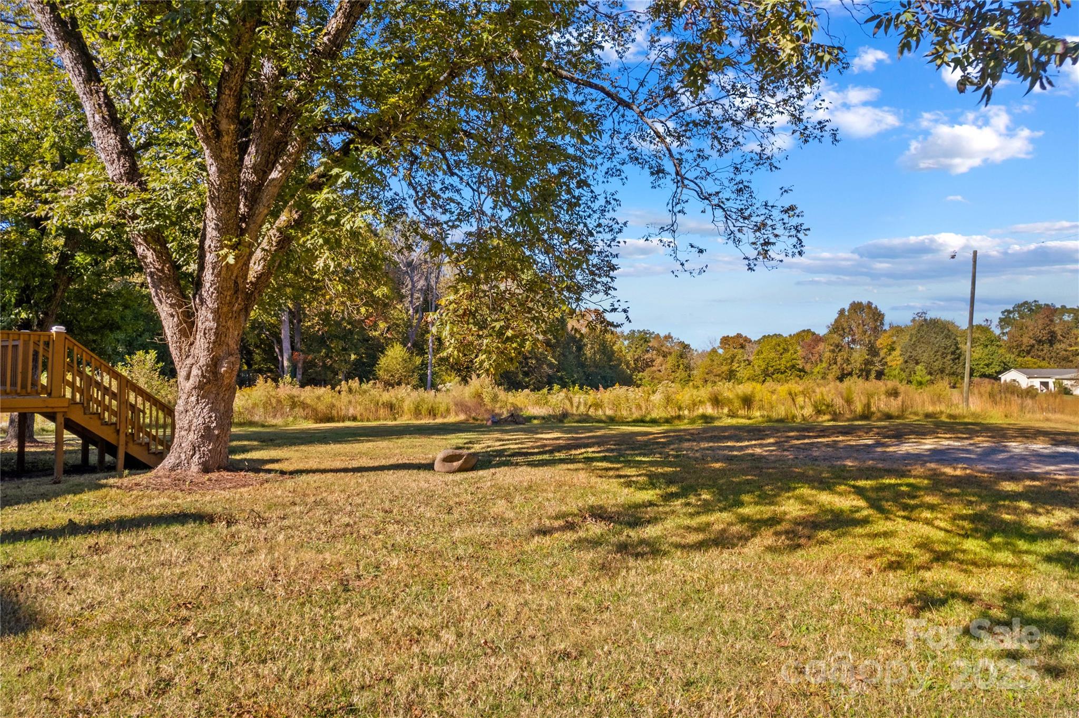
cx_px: 540
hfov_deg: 78.6
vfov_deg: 57.2
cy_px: 359
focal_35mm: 22
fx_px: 659
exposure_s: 1/640
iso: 100
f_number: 2.8
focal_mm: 8.38
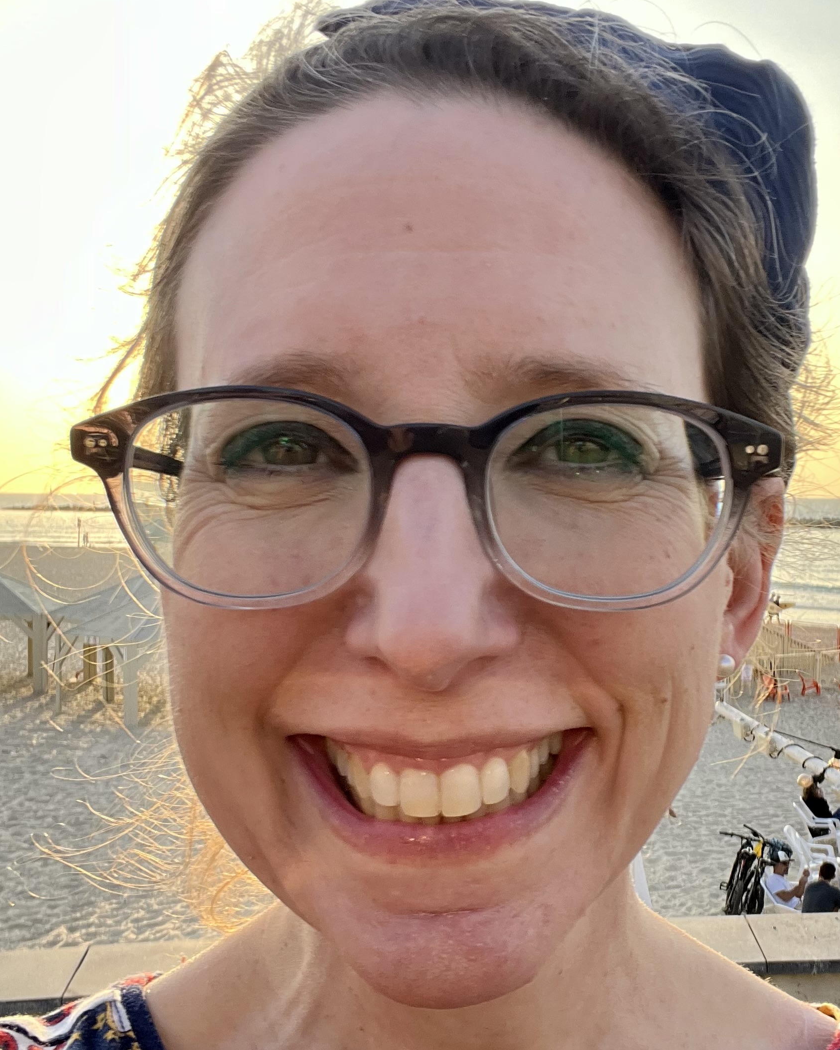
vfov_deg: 42.9
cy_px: 568
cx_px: 574
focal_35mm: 43
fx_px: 1336
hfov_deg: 34.5
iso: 32
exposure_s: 1/183
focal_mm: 2.71
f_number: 2.2
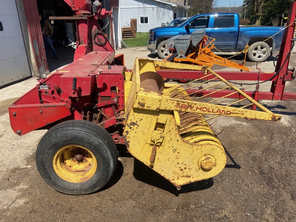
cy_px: 111
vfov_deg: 53.1
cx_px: 148
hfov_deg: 67.3
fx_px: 222
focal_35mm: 26
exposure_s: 1/3205
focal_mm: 4.25
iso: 32
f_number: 1.8
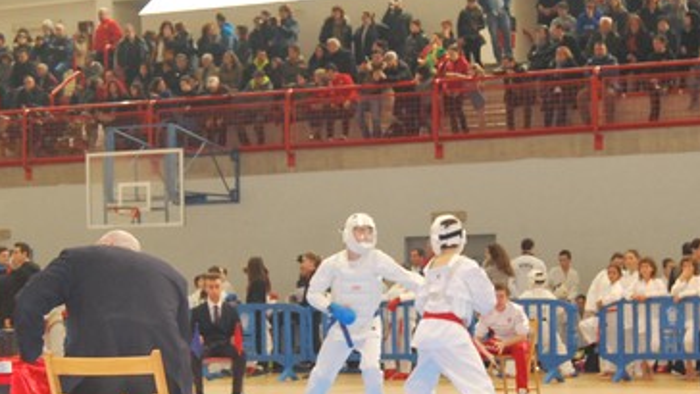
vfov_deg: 12.4
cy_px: 305
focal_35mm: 97
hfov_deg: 22.0
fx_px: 1801
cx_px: 362
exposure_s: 1/125
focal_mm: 28
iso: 800
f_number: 4.2
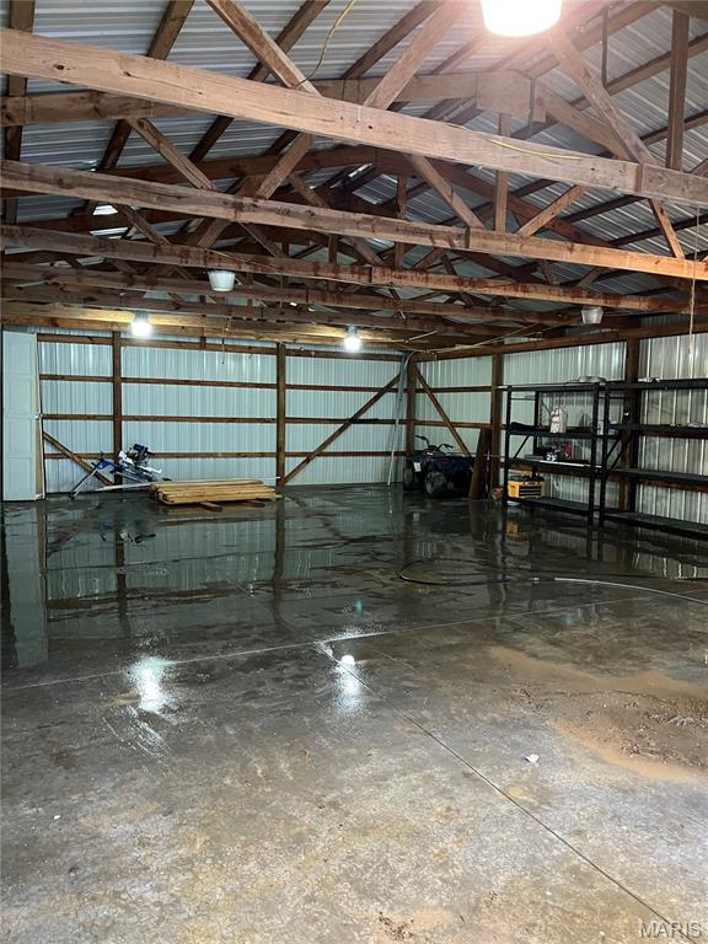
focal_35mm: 26
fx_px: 709
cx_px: 354
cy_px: 472
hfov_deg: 53.1
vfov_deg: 67.3
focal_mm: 5.1
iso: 400
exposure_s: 1/40
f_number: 1.6
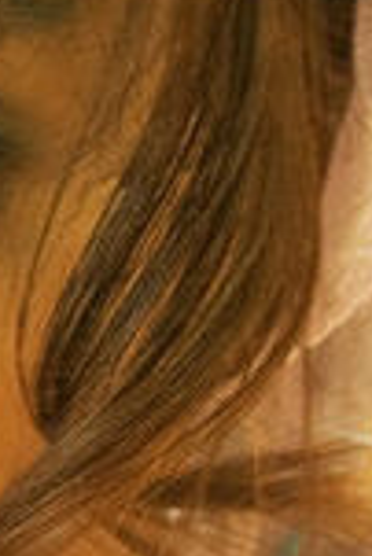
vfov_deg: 3.6
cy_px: 468
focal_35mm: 576
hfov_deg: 2.4
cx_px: 52
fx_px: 8907
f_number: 2.8
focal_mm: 55
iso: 400
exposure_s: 1/30
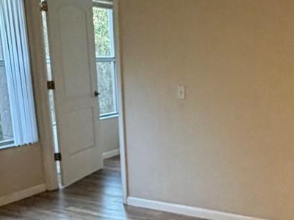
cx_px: 233
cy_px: 199
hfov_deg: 33.4
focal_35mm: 56
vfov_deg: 25.3
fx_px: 476
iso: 400
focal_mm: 2.22
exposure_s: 1/60
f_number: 2.2
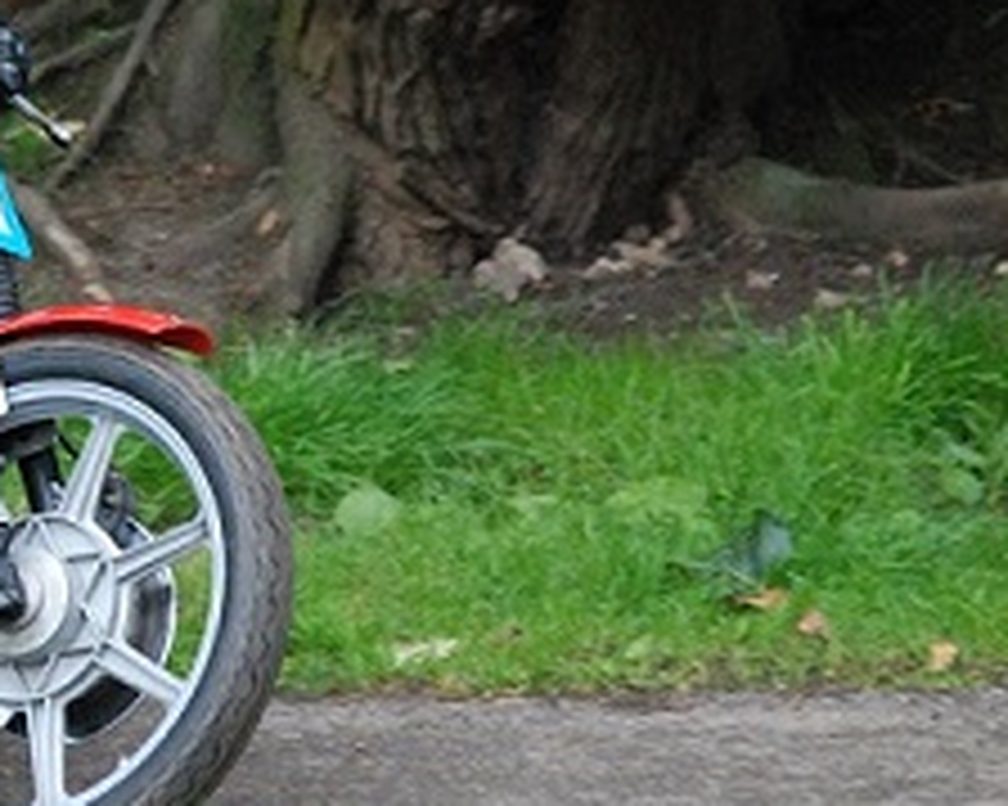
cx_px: -144
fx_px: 19066
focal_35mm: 639
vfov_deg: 2.4
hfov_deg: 3.0
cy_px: 239
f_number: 5
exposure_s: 1/800
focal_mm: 155
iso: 1600
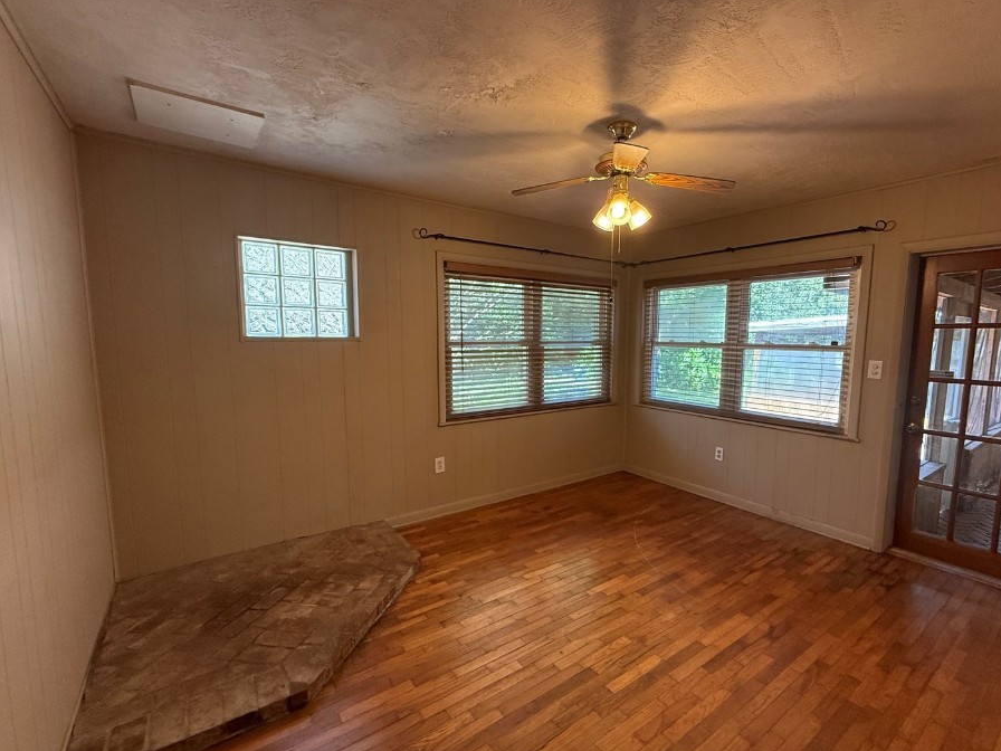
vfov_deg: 78.1
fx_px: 463
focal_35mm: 16
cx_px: 553
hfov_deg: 94.2
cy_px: 387
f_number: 2.2
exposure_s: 1/120
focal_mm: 2.22
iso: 320
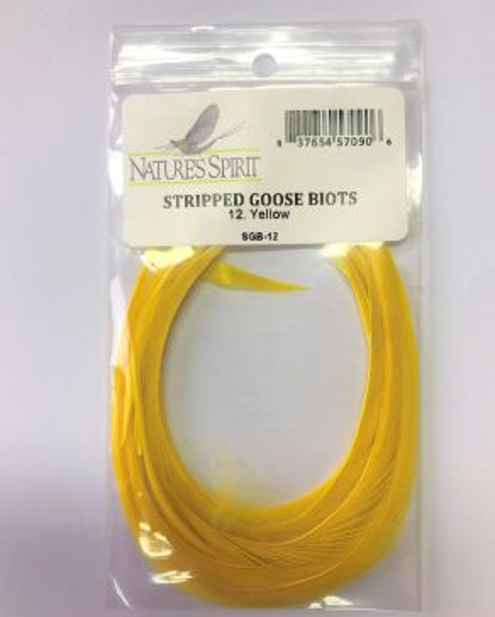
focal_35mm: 30
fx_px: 548
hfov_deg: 48.6
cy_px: 322
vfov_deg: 58.7
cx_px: 251
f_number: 1.8
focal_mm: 3.99
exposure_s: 1/33
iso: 25
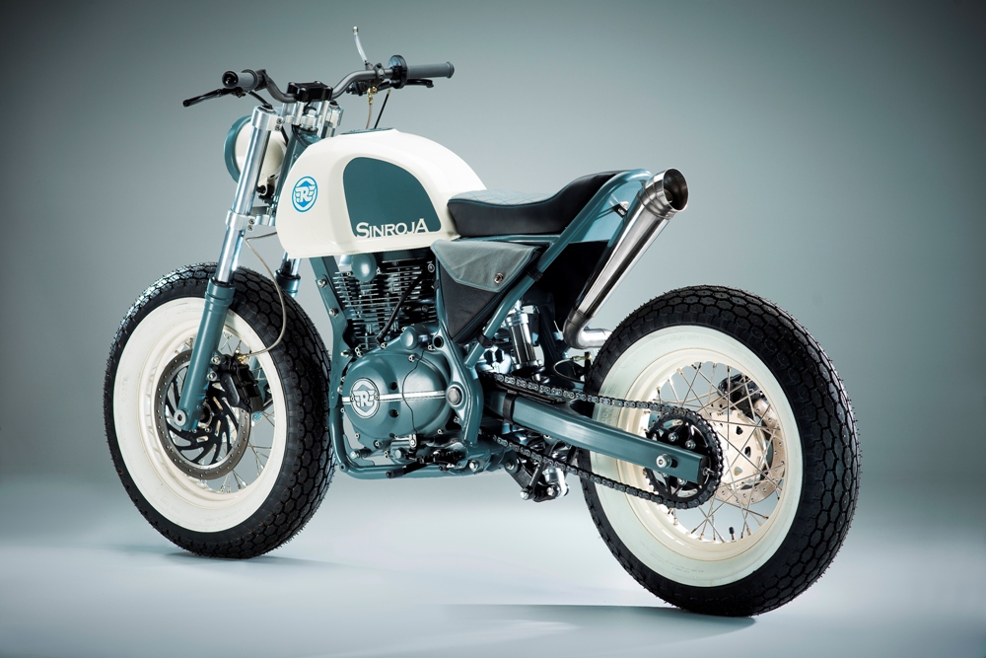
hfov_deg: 16.4
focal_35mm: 125
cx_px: 493
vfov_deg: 11.0
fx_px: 3424
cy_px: 329
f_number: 6.3
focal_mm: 125
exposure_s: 1/200
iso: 50
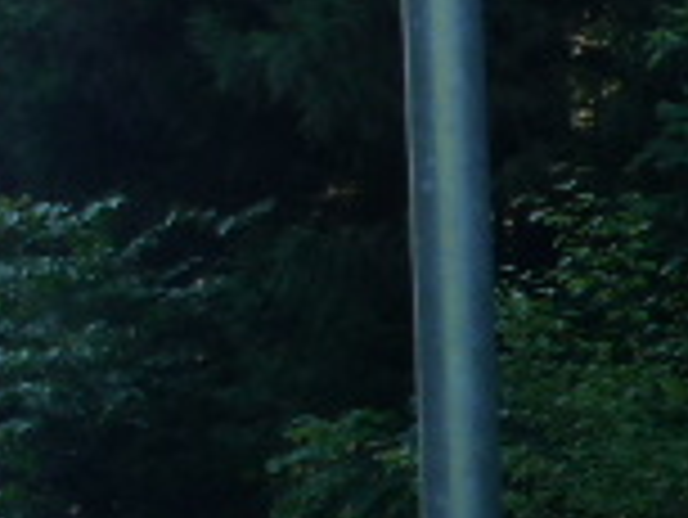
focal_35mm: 197
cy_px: -41
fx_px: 3918
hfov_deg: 9.5
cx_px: -571
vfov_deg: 7.5
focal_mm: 8.3
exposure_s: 1/200
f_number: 4.3
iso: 160
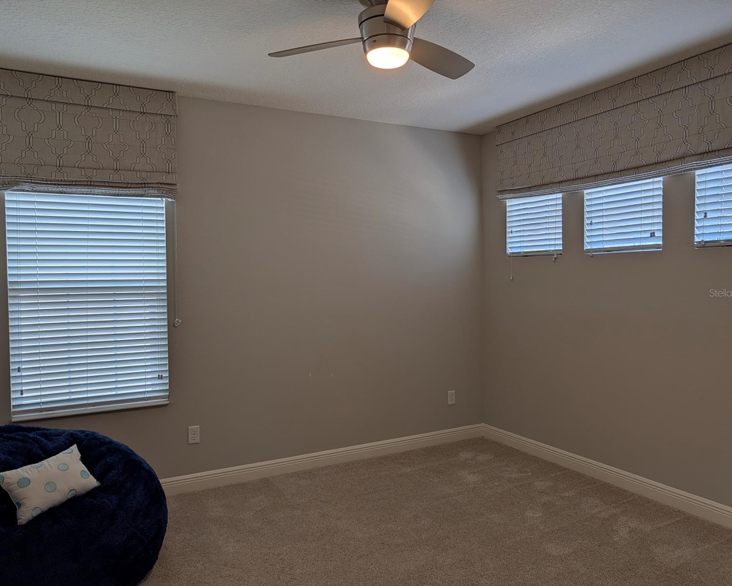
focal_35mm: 25
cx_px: 366
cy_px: 293
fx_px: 542
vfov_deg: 56.8
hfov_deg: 68.1
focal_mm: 6.9
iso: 21
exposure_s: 1/140
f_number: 1.68
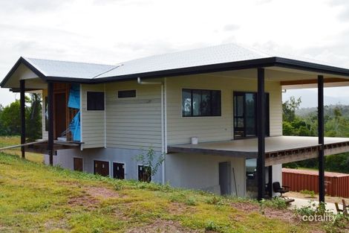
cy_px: 116
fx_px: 422
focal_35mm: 44
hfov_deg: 45.0
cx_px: 174
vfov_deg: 30.8
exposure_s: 1/500
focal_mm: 29
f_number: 11
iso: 400
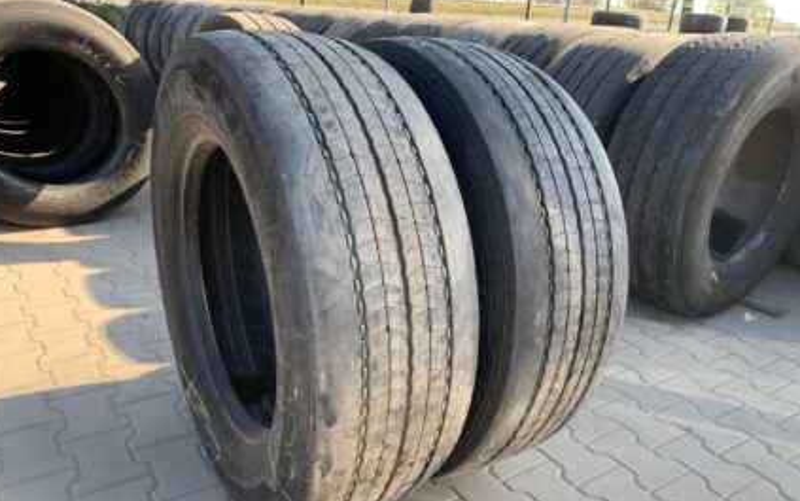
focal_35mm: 28
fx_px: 611
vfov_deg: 44.4
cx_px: 395
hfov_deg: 66.4
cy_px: 298
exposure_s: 1/184
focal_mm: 4.25
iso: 25
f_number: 1.8
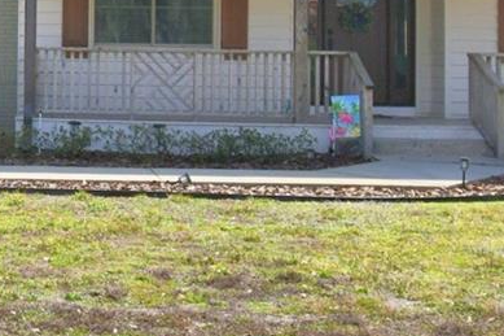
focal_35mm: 70
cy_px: 30
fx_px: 980
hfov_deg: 27.0
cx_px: -14
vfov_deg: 19.1
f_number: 4.8
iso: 100
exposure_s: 1/2000
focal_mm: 11.5
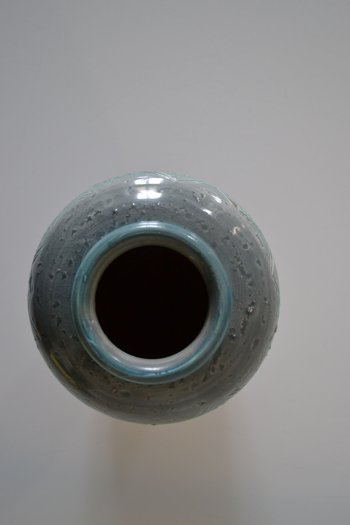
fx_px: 612
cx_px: 178
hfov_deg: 31.9
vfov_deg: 46.4
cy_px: 266
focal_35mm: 42
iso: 720
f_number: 4.2
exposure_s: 1/15
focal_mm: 26
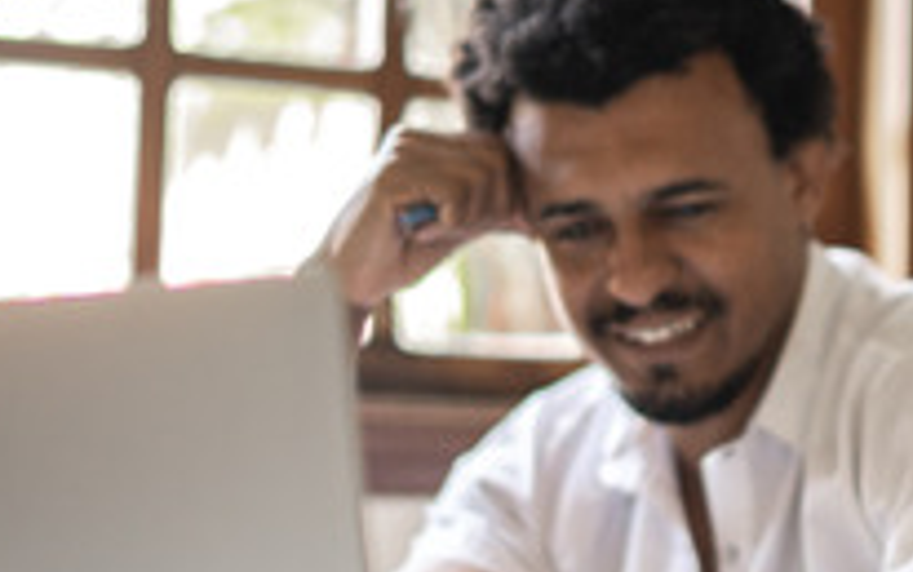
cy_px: 293
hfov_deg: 19.5
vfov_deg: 12.6
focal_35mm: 104
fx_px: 2589
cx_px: 878
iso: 1000
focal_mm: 35
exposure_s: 1/400
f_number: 1.4
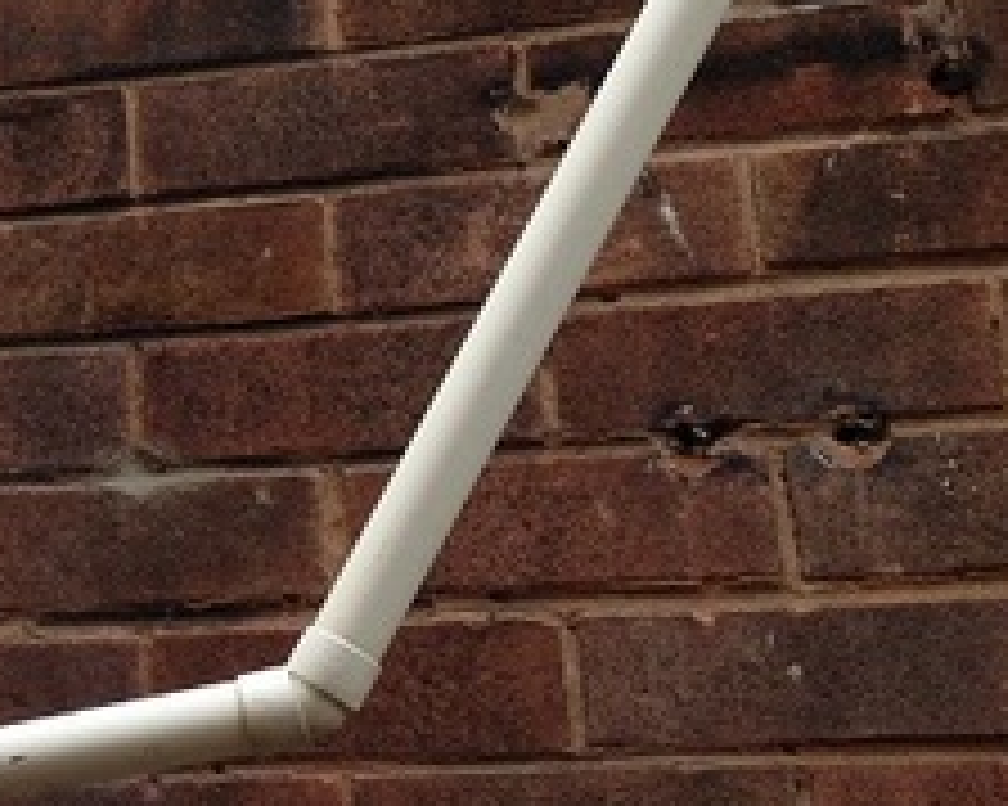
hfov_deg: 19.2
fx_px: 2743
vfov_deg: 16.6
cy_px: 167
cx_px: -310
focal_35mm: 92
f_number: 2.4
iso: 64
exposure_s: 1/60
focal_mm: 4.13
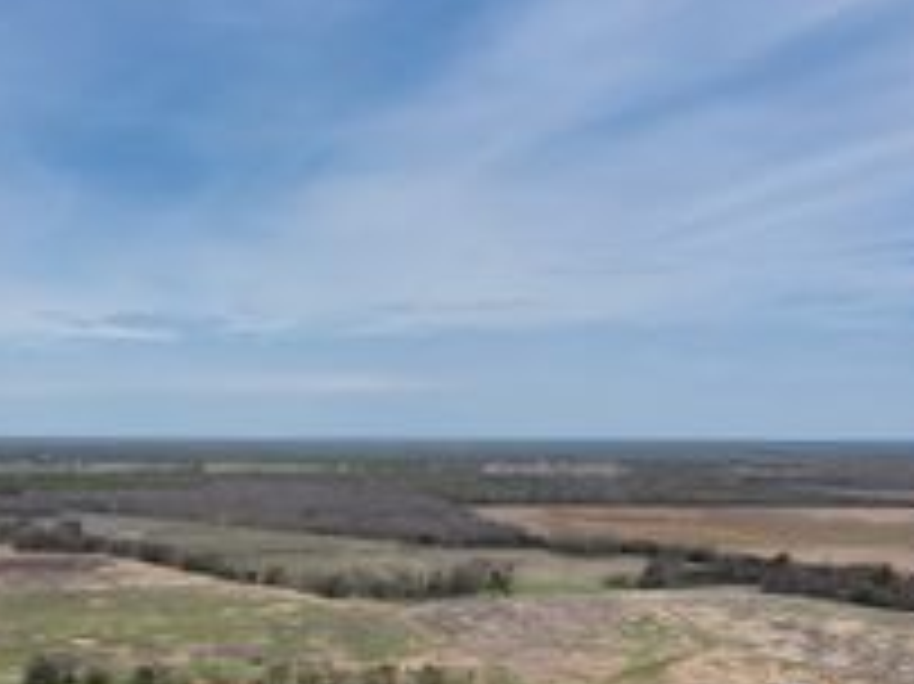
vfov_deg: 28.2
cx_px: 295
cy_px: 497
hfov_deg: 37.1
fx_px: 1346
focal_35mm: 51
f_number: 1.7
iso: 100
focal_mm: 6.72
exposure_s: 1/5000
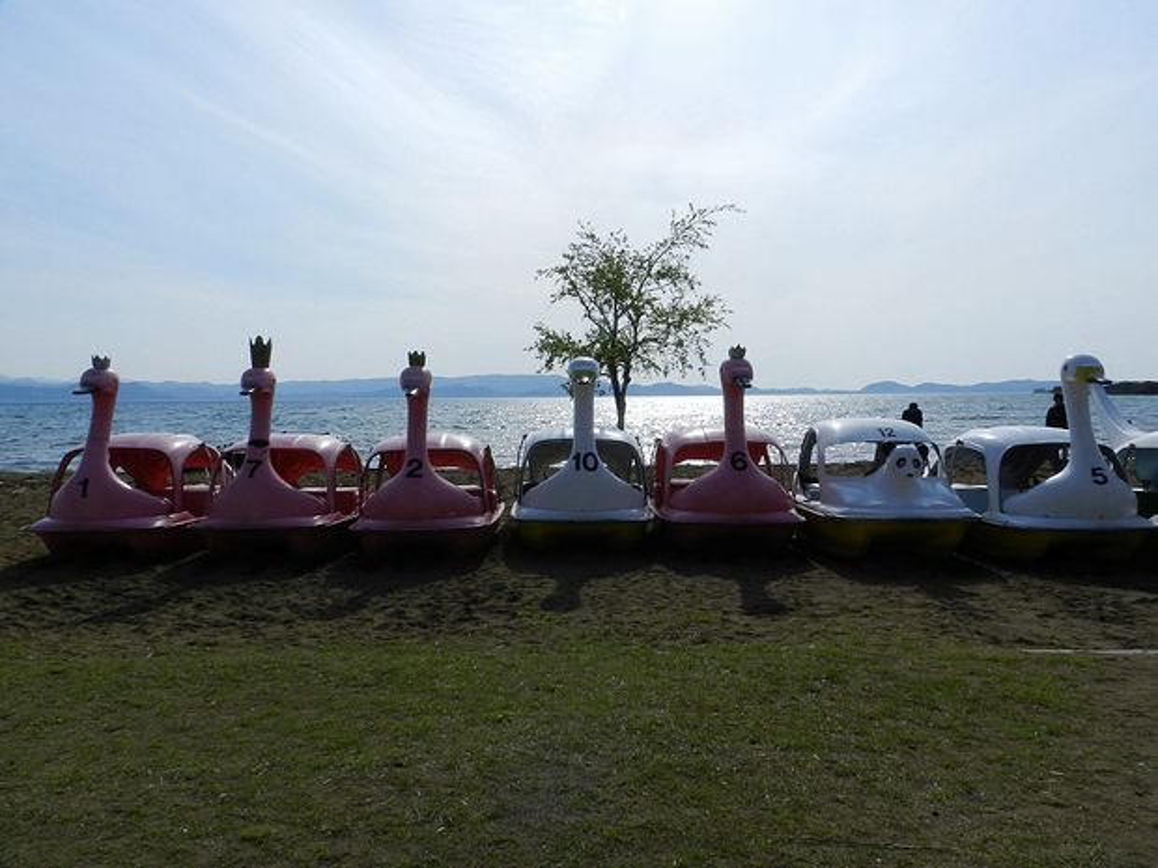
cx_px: 579
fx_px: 937
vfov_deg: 49.7
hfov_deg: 63.4
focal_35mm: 28
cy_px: 434
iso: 160
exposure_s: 1/1000
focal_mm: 5
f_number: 6.3
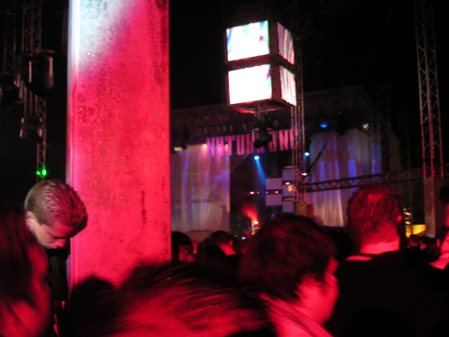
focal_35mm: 41
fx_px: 532
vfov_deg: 35.1
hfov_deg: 45.8
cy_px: 160
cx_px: 214
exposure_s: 1/10
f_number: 2.8
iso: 200
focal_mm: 6
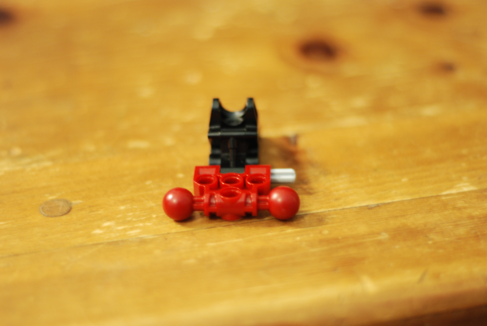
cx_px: 244
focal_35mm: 75
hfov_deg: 27.0
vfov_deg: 18.2
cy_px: 163
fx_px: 1016
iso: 400
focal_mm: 50
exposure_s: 1/8
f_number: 1.8
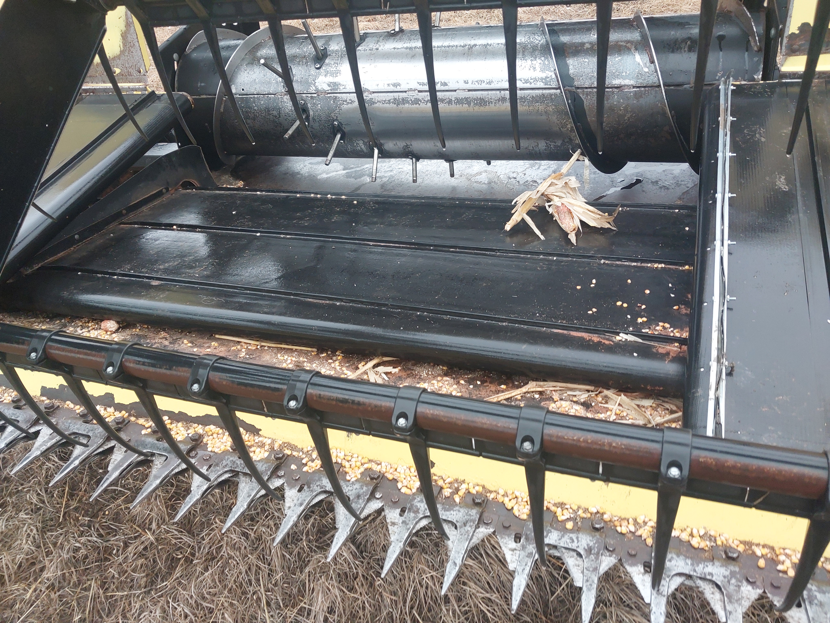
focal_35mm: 27
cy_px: 312
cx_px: 415
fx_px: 647
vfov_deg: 51.4
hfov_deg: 65.3
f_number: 1.8
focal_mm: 4
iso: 80
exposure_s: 1/60
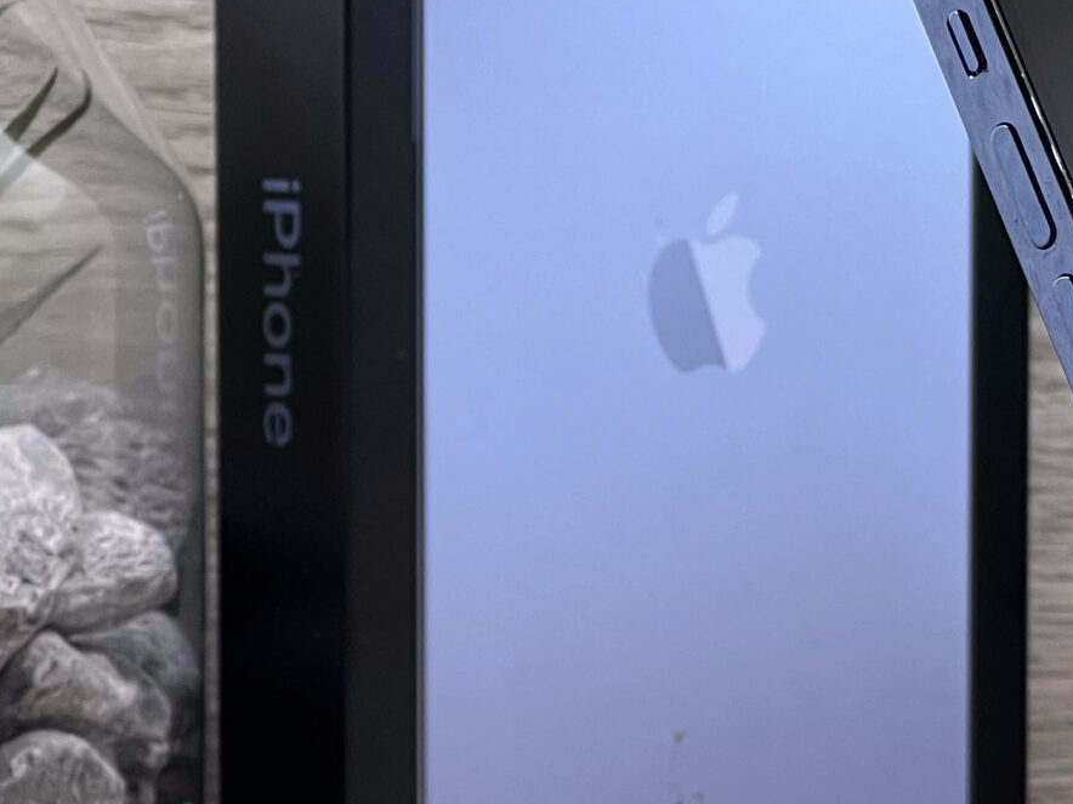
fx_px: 6912
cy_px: 649
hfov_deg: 8.8
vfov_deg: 6.7
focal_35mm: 223
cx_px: 1194
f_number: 2.8
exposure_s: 1/100
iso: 100
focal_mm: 9
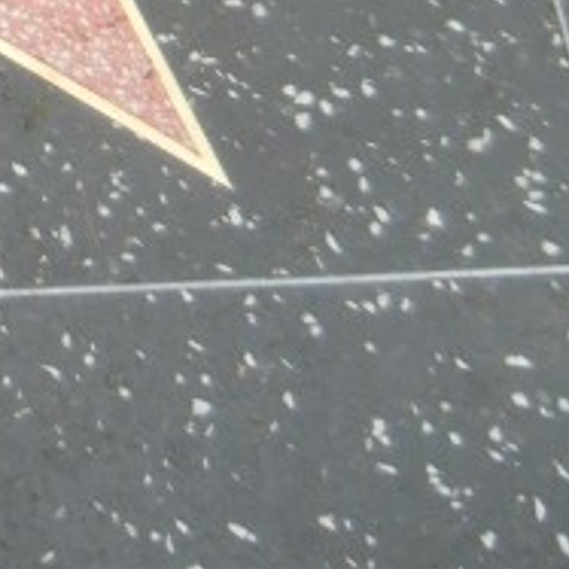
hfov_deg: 11.4
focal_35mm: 145
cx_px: -377
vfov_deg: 10.1
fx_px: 2697
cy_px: -895
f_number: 3.5
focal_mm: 5.4
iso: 160
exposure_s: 1/264
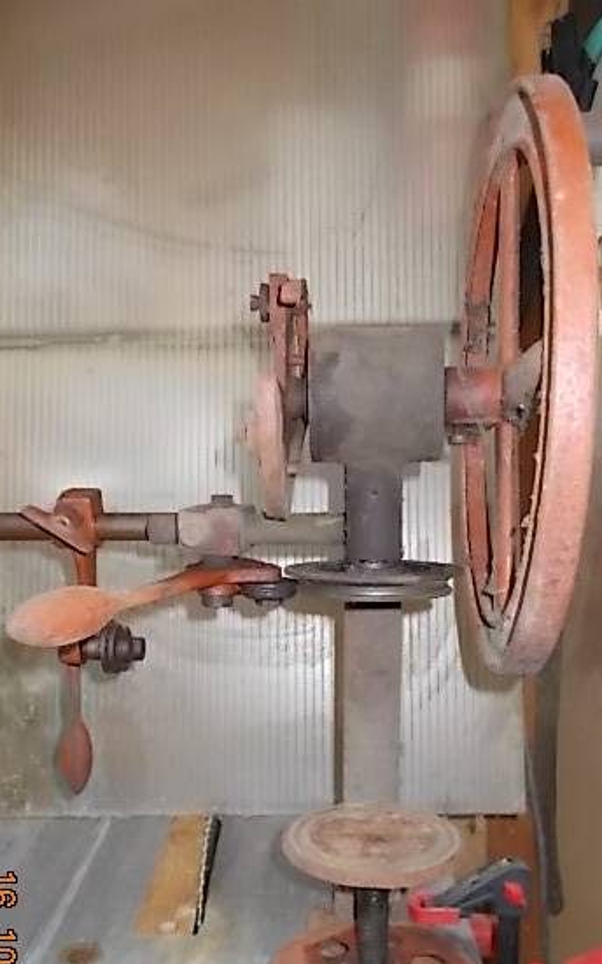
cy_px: 558
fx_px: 841
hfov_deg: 39.4
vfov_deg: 59.4
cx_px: 322
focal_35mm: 32
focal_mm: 4.6
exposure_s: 1/25
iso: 200
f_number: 3.2
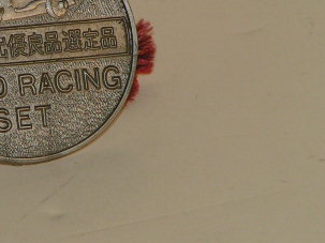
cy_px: 61
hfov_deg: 3.5
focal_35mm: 573
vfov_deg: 2.6
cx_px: 10
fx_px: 5378
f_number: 5.6
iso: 100
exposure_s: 1/320
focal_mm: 41.4
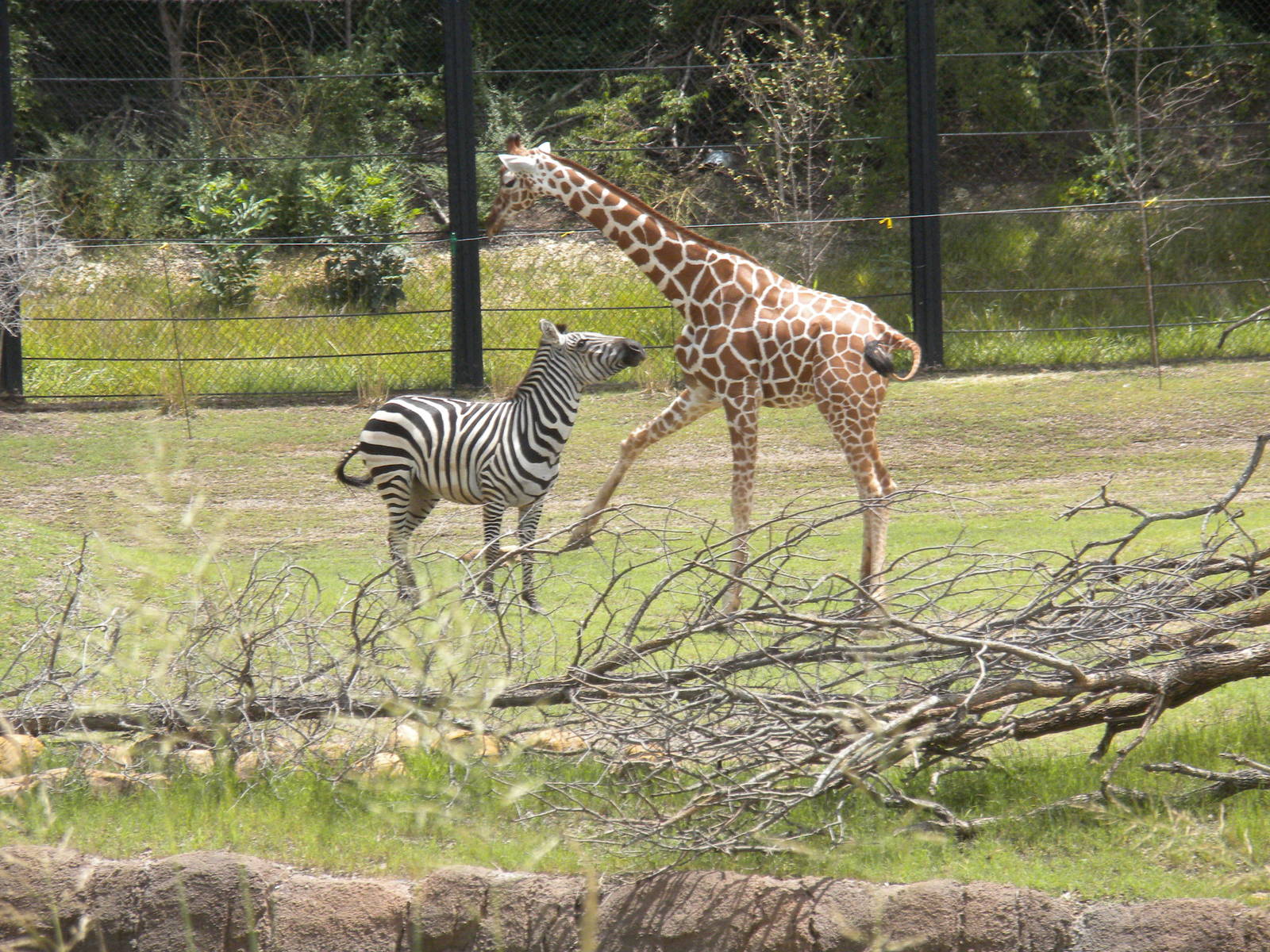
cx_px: 635
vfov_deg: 6.2
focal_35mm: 238
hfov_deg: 8.3
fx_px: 8732
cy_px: 476
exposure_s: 1/617
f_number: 5.2
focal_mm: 42.1
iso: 172
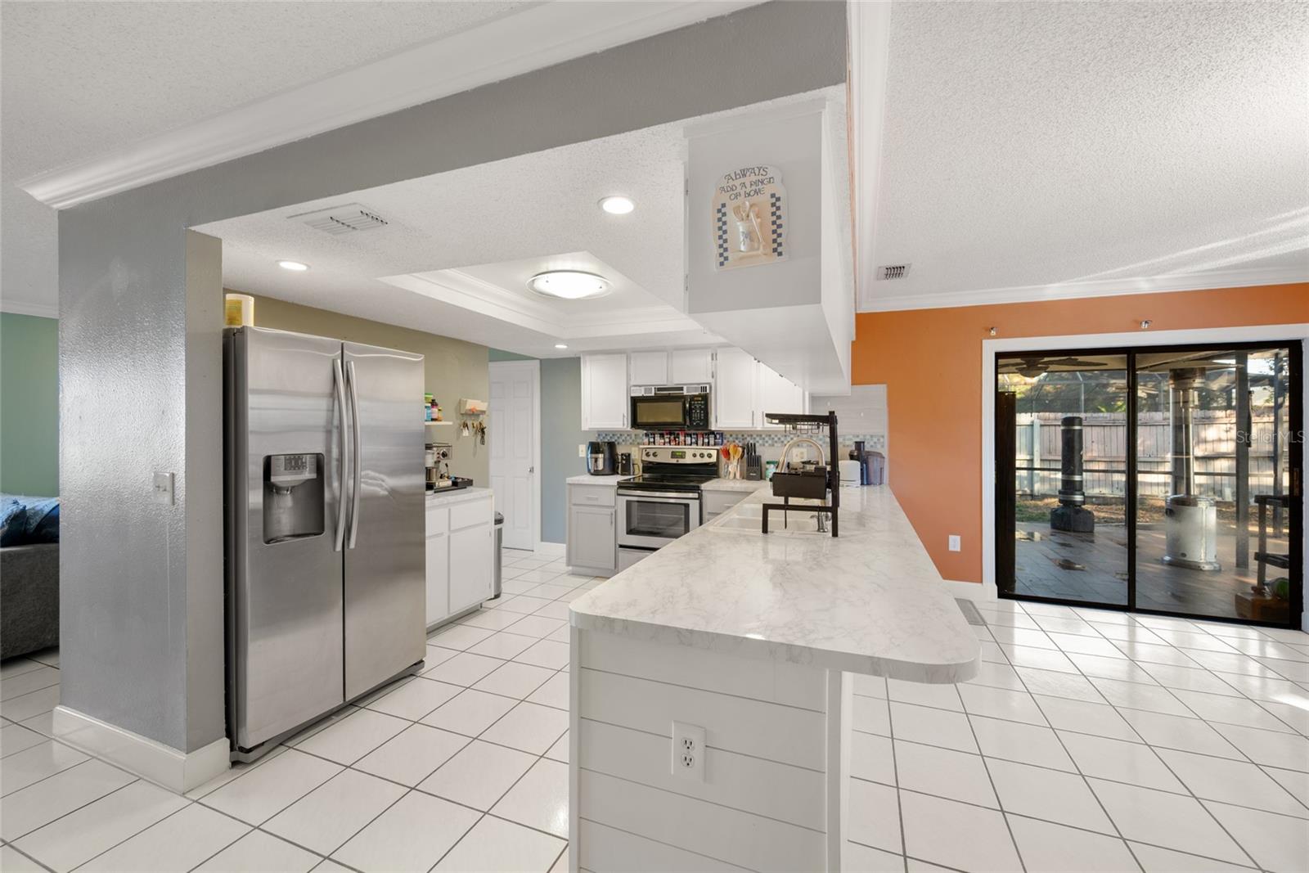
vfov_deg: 81.2
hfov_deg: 104.2
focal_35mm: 14
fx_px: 509
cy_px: 436
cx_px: 654
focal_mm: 14
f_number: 7.1
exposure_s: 1/1.25
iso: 250
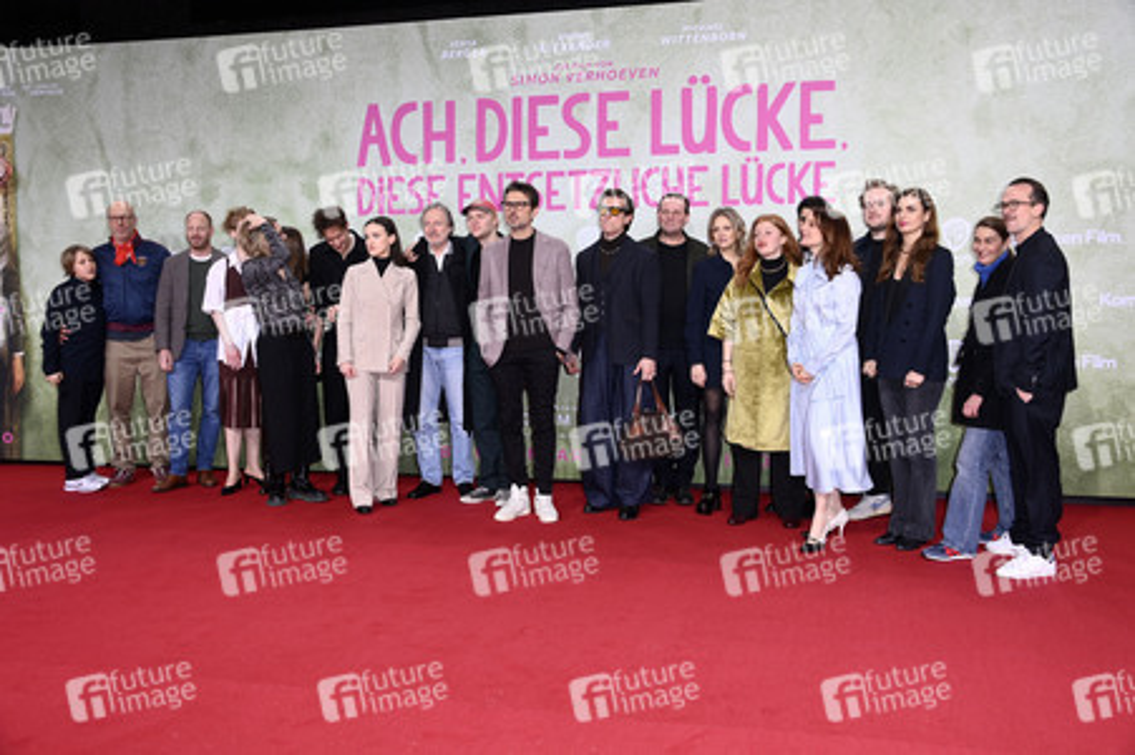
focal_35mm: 35
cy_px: 378
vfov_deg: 37.8
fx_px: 1103
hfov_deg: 54.5
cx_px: 568
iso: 640
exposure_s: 1/250
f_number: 5.6
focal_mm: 35
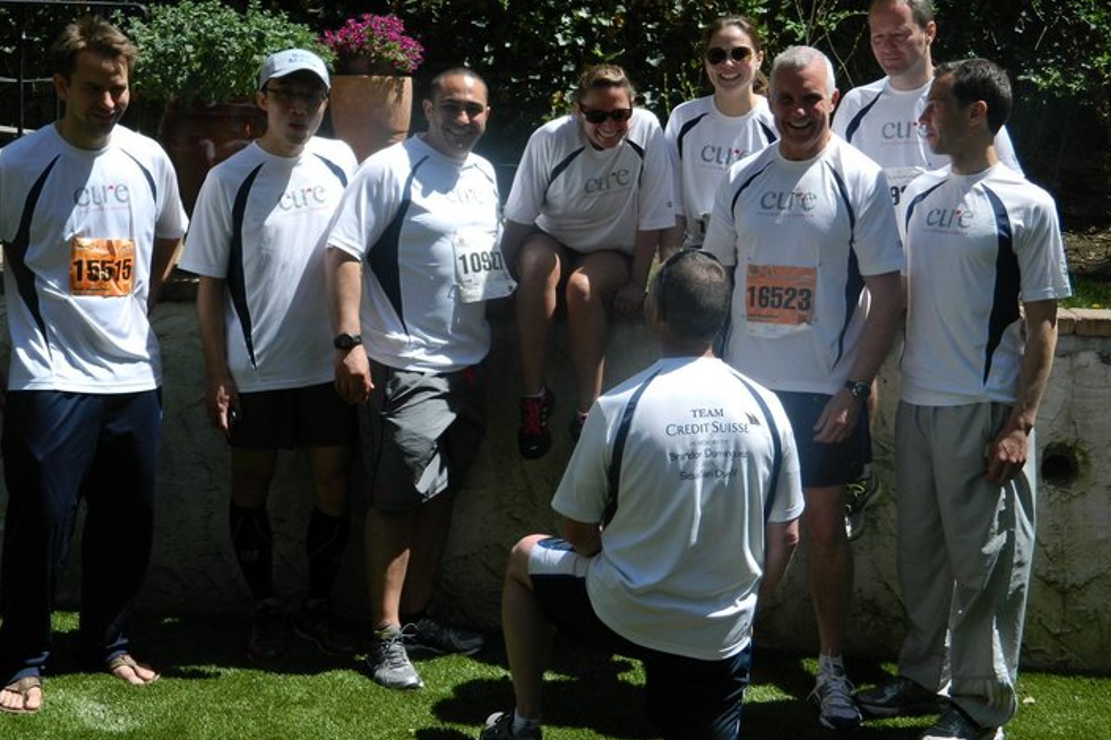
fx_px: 1543
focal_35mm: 50
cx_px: 551
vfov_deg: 27.0
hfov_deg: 39.6
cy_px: 323
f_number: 3.6
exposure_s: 1/640
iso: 80
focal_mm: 8.4
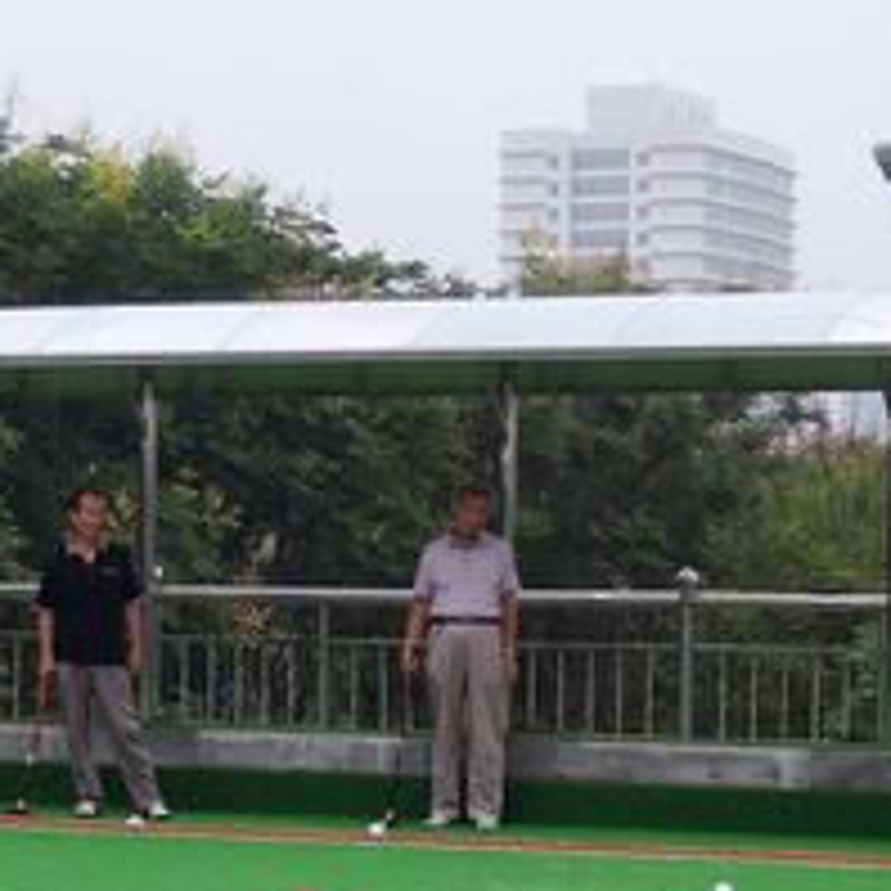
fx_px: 3902
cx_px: 144
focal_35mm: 134
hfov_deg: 13.0
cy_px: 639
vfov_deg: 13.0
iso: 125
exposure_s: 1/60
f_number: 4
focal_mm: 10.7
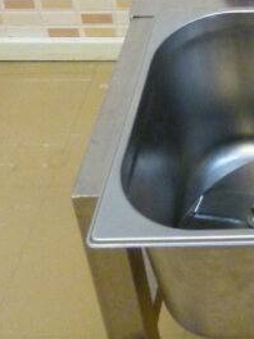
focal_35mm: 97
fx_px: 949
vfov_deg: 18.3
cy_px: -146
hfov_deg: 13.8
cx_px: 440
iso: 250
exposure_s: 1/60
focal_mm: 4.3
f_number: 2.2
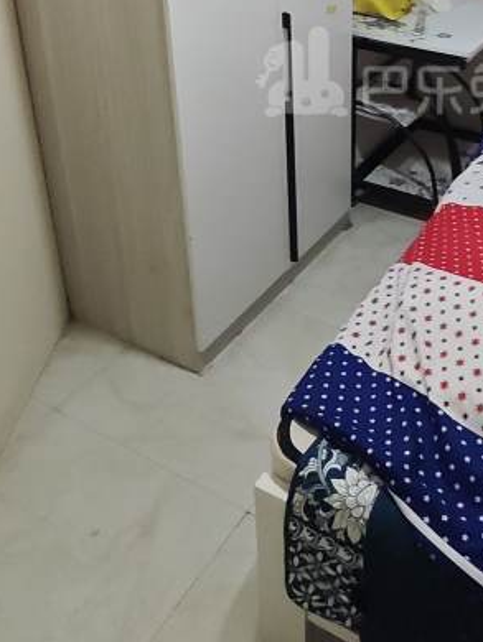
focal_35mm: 41
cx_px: 387
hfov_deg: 34.1
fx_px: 762
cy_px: 73
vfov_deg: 42.3
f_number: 2.2
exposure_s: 1/50
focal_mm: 1.91
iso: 200
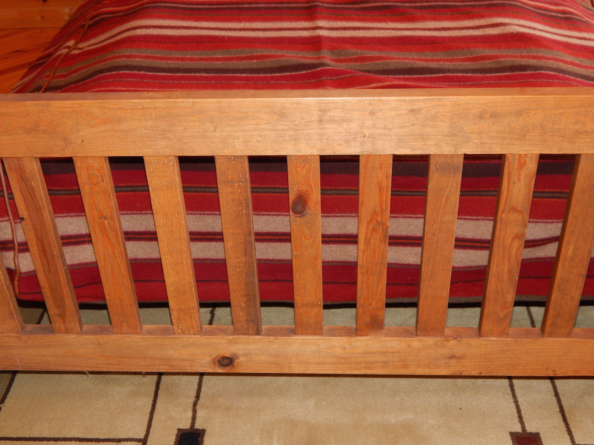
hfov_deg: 43.9
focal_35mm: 43
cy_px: 222
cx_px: 297
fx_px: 738
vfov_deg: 33.6
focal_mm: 7.7
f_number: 3.6
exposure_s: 1/30
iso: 200
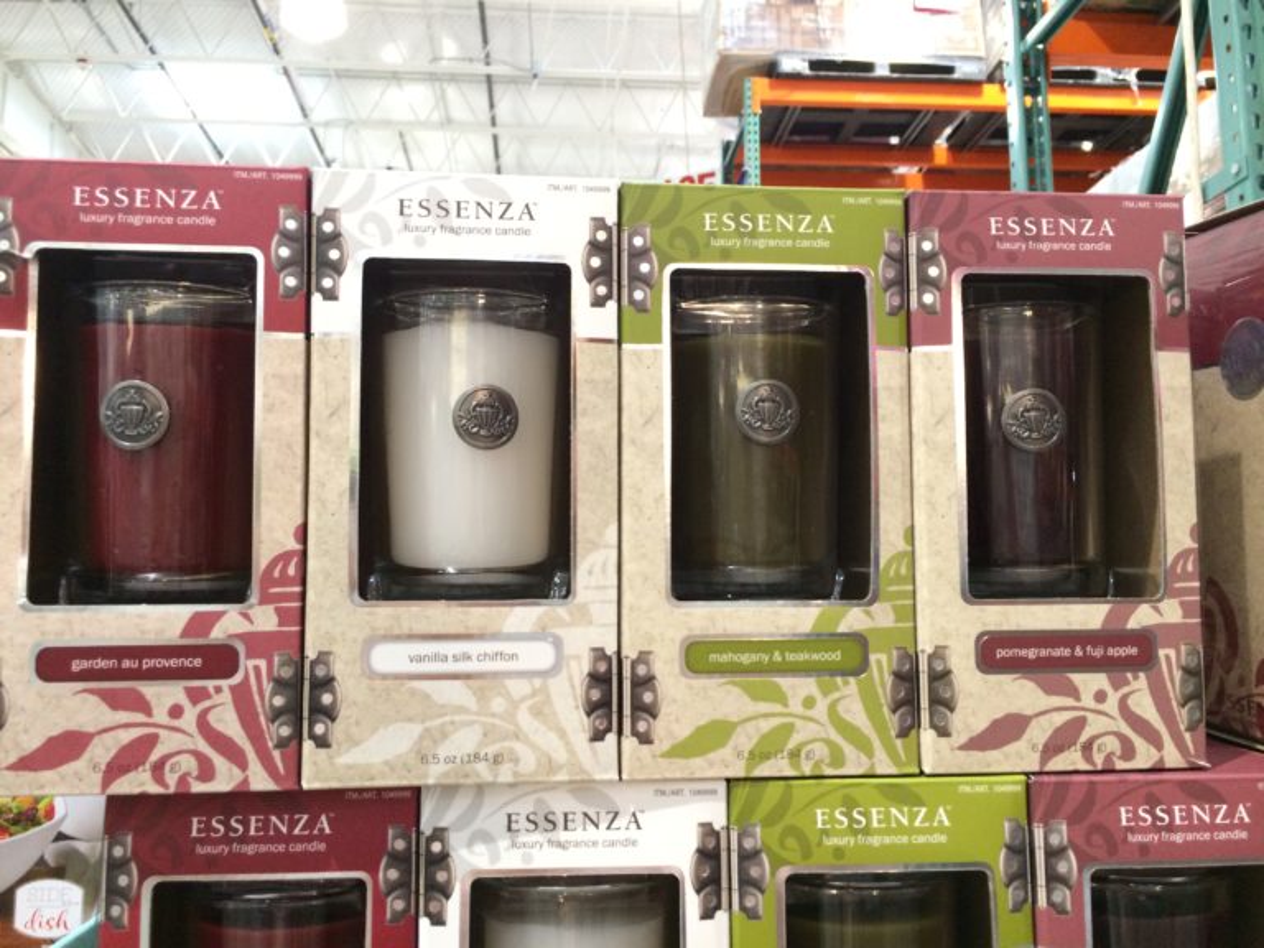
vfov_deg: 48.2
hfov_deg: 61.7
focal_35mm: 29
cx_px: 632
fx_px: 1059
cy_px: 474
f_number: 2.2
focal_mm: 4.15
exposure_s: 1/30
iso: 160
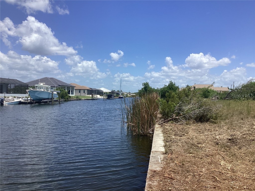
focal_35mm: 31
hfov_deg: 58.4
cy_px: 96
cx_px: 128
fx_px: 228
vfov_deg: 45.4
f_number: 2.4
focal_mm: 3.3
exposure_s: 1/1698
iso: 25
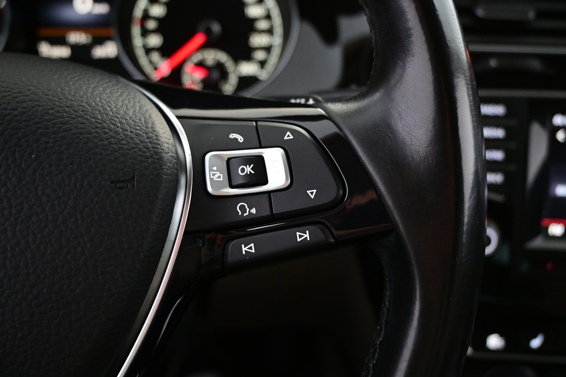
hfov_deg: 53.1
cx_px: 283
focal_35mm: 36
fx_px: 566
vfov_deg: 36.9
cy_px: 188
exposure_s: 1/40
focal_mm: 24
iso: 3600
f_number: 4.2
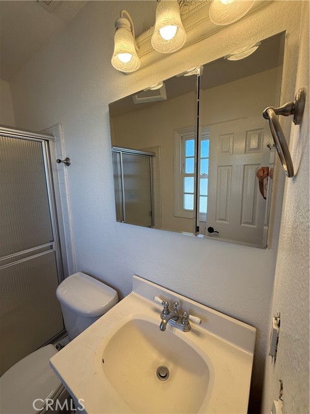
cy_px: 207
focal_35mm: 14
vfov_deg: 102.1
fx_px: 167
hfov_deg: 85.7
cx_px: 155
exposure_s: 1/142
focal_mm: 2.22
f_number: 2.2
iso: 64
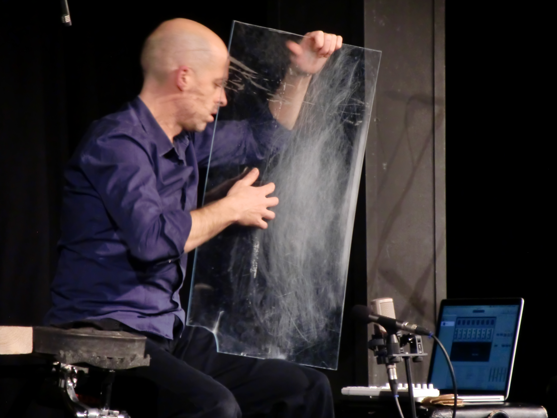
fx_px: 3862
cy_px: 209
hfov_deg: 8.2
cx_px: 278
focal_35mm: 240
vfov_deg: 6.2
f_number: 5.8
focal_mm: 43
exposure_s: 1/13
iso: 400
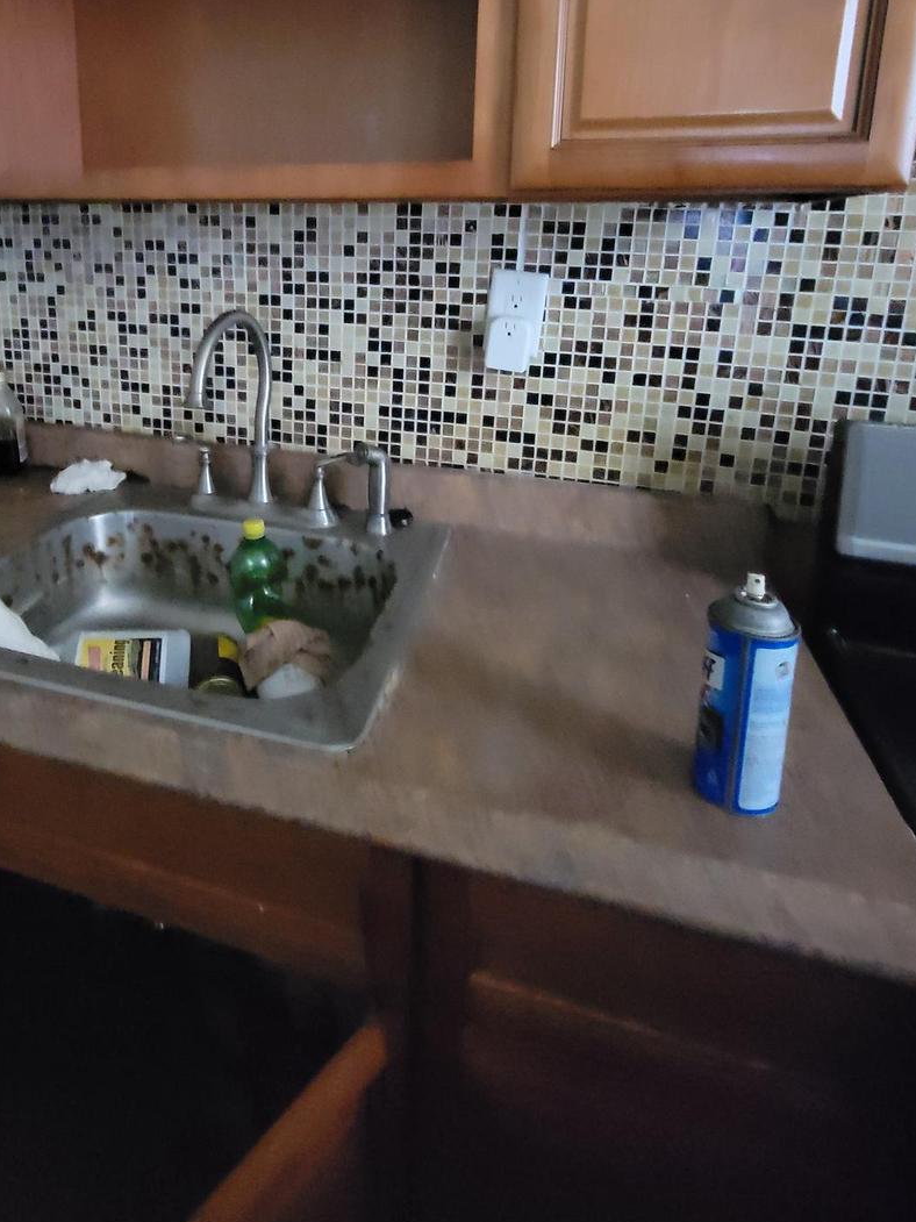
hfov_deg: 67.7
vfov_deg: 81.1
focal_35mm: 19
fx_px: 671
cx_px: 348
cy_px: 384
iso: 2500
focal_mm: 2.2
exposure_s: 1/9.99
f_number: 2.2
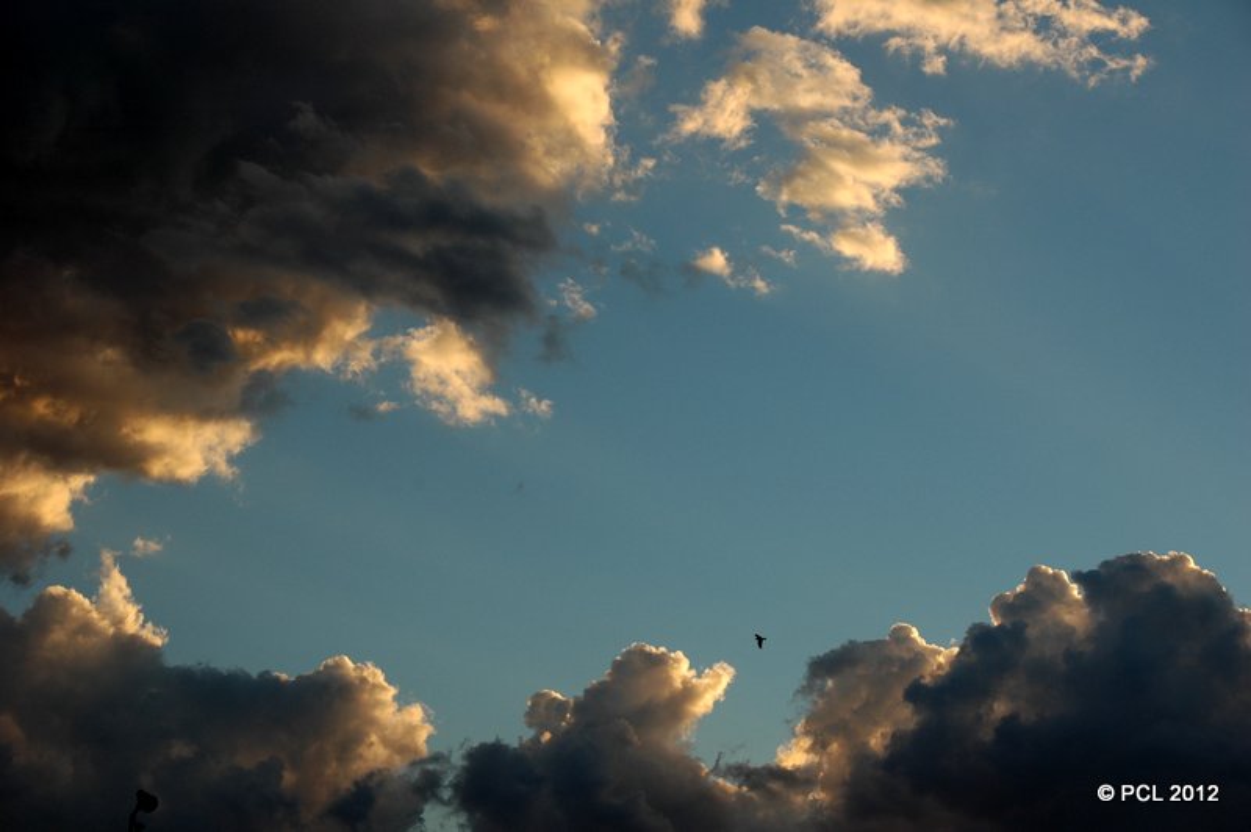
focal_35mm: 84
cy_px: 416
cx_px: 626
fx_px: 2917
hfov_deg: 24.2
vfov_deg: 16.2
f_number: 8
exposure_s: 1/250
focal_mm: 56
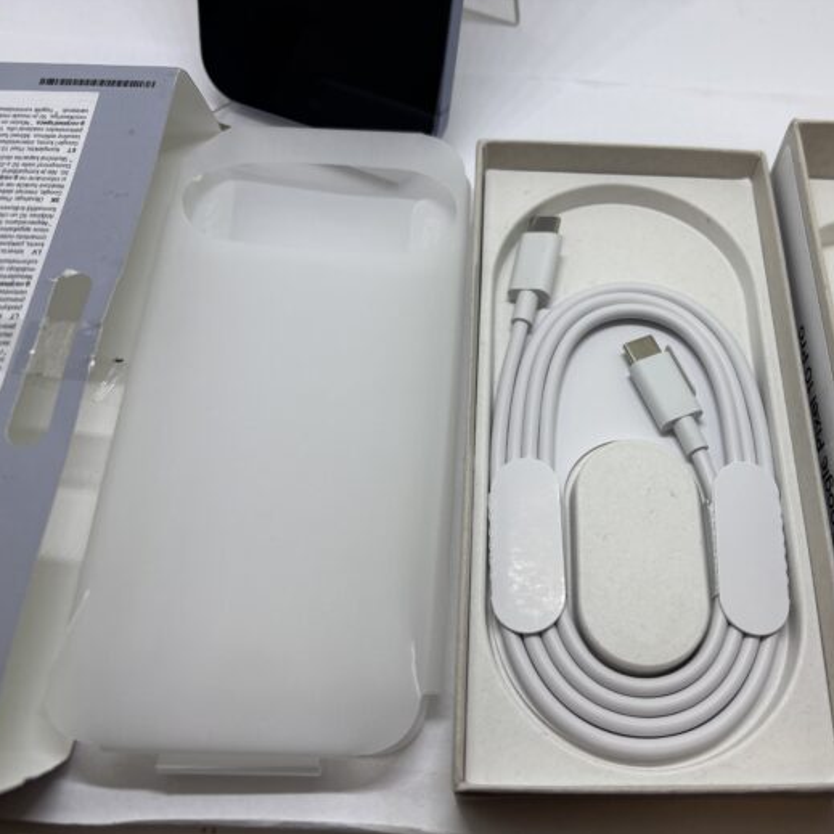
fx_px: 845
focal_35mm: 31
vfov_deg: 52.5
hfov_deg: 51.6
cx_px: 550
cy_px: 417
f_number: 1.6
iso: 32
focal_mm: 5.96
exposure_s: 1/121
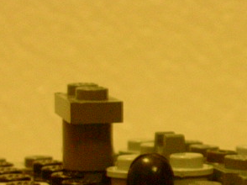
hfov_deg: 13.5
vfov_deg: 10.1
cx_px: 173
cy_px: 179
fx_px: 1041
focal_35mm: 146
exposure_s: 1/2.9
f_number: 3.6
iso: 200
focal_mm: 10.2
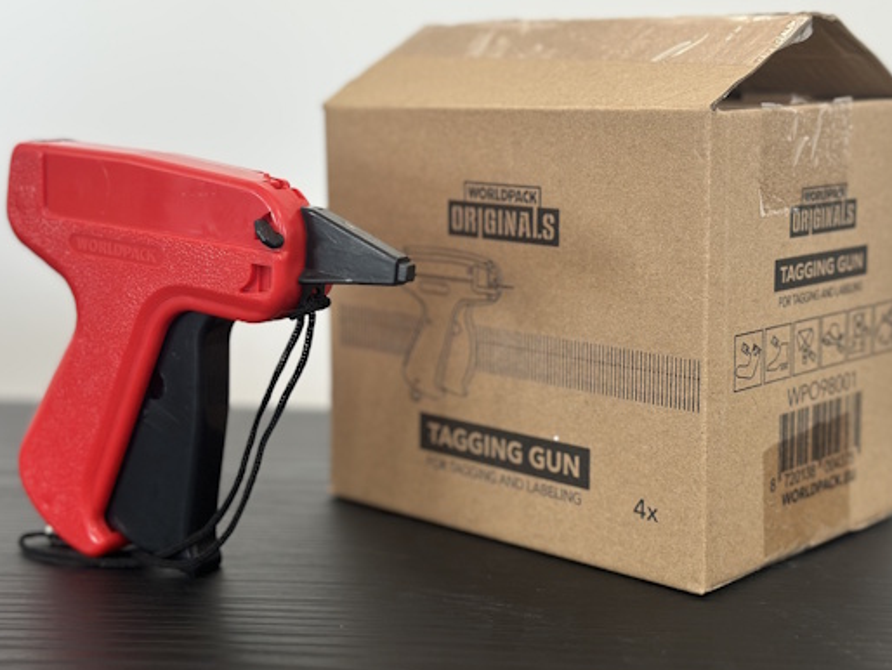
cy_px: 333
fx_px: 1444
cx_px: 472
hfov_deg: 34.3
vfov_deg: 26.1
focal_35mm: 56
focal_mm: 6.86
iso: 160
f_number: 1.78
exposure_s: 1/60
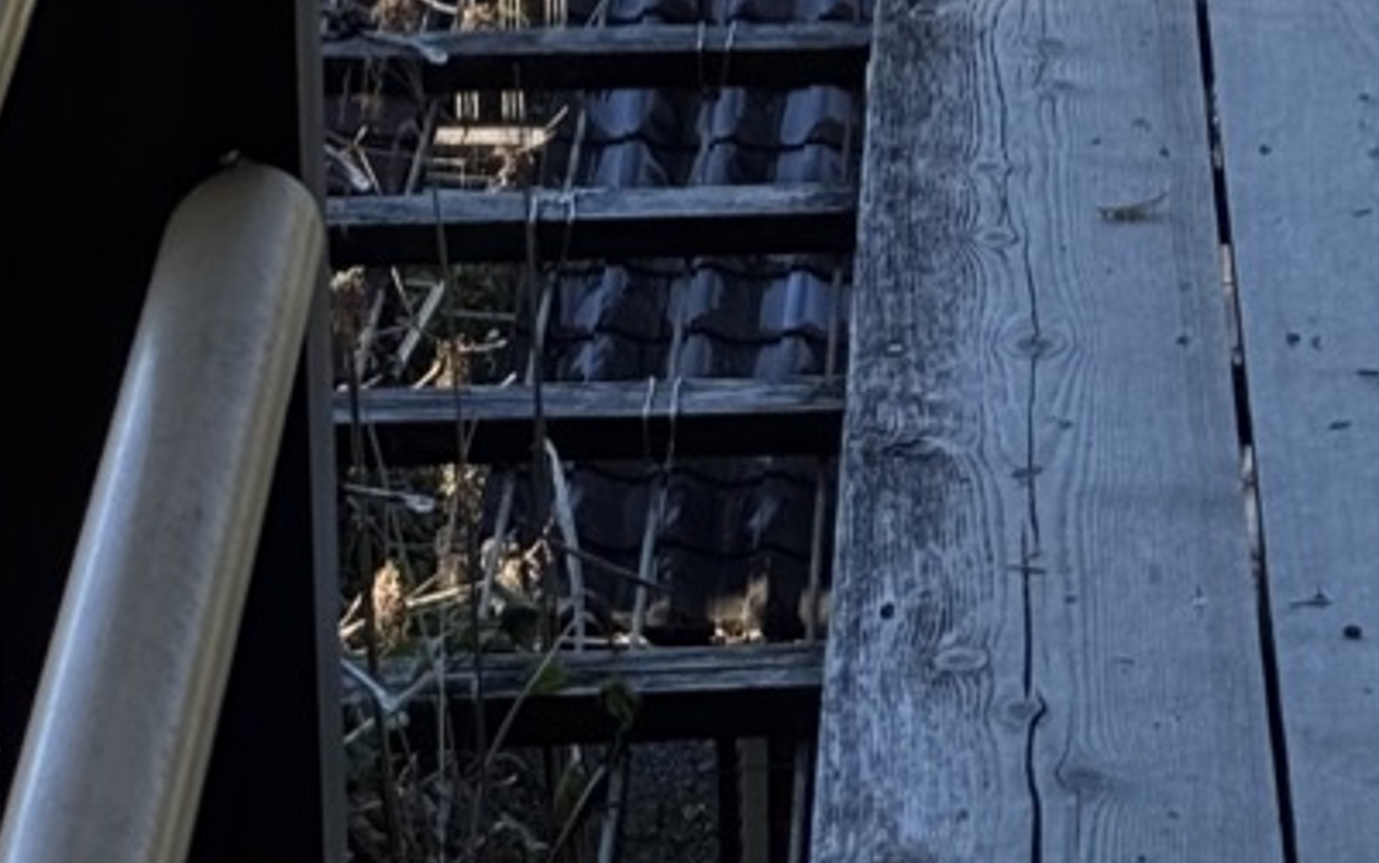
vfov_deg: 7.0
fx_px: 6504
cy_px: -1470
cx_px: 1039
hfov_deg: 12.1
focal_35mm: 173
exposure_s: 1/1011
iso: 64
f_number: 1.78
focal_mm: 6.76
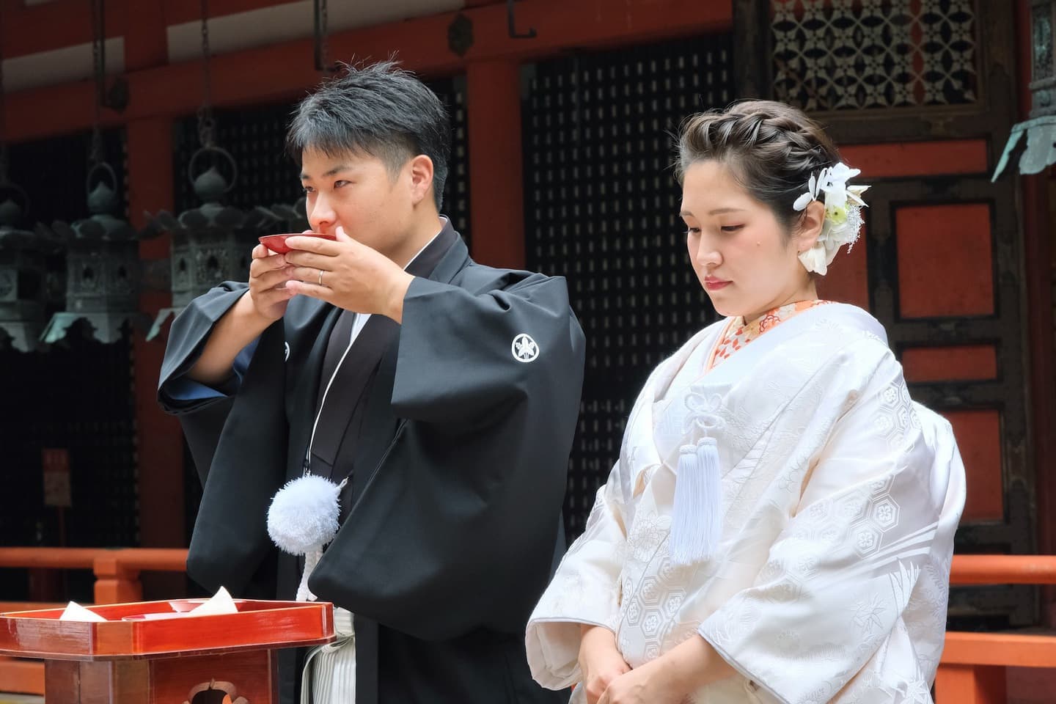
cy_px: 352
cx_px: 528
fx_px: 3520
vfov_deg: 11.4
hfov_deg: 17.1
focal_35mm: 120
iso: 1600
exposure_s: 1/250
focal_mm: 80
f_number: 8
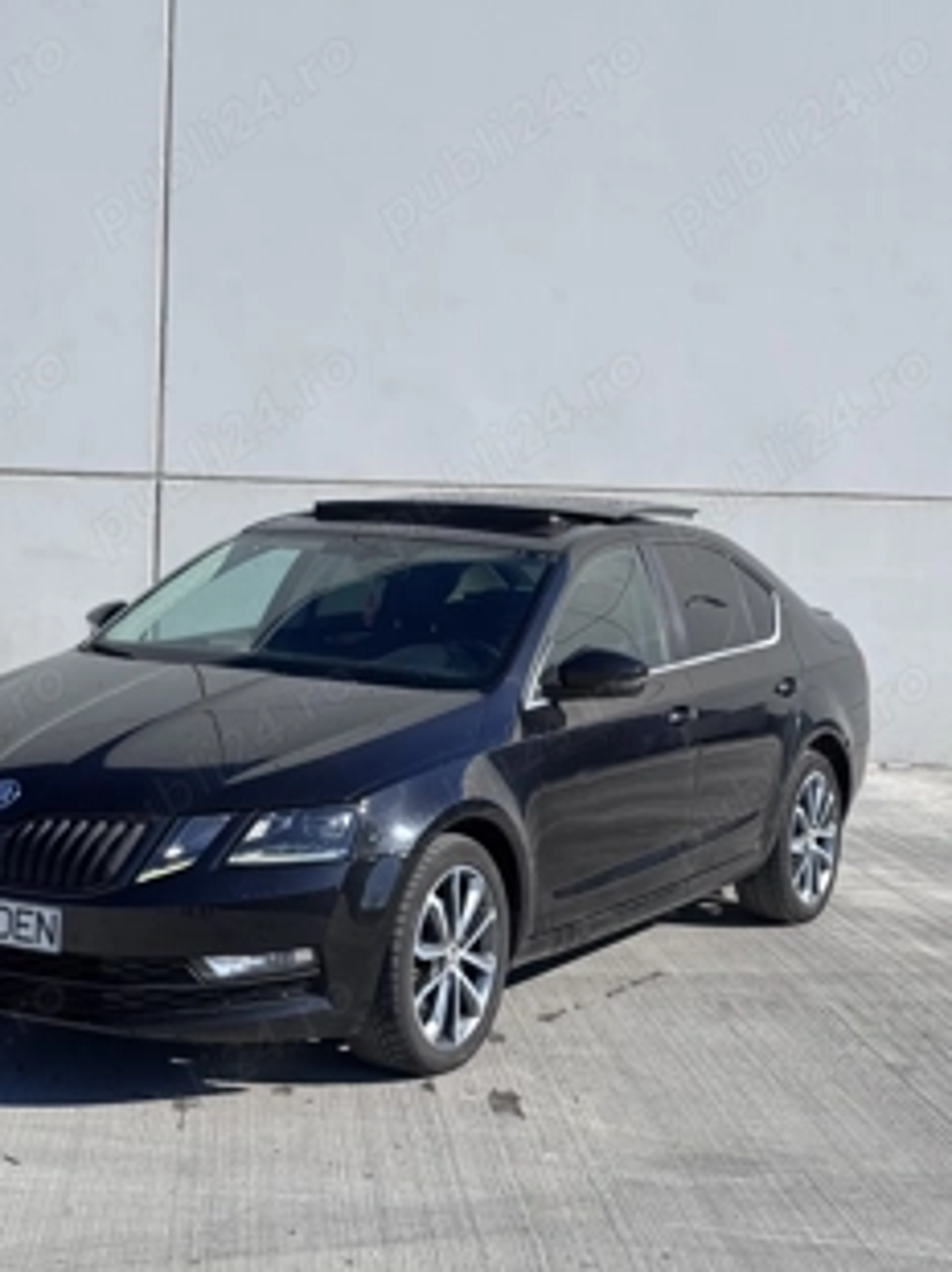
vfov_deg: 31.1
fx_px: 2277
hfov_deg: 23.6
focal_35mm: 62
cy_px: 517
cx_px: 365
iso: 64
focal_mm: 6.76
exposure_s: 1/2045
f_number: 1.78
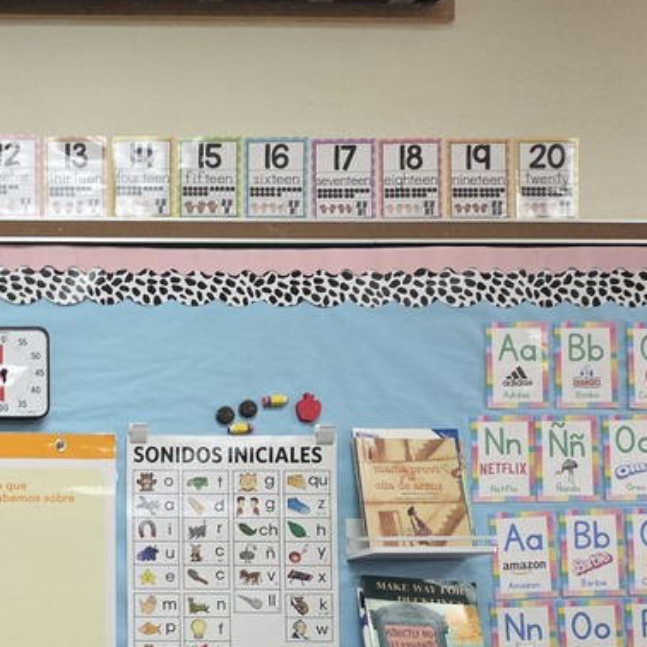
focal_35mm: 55
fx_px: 1163
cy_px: 649
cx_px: -171
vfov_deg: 29.1
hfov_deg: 26.8
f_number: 1.8
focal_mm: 5.4
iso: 250
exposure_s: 1/120
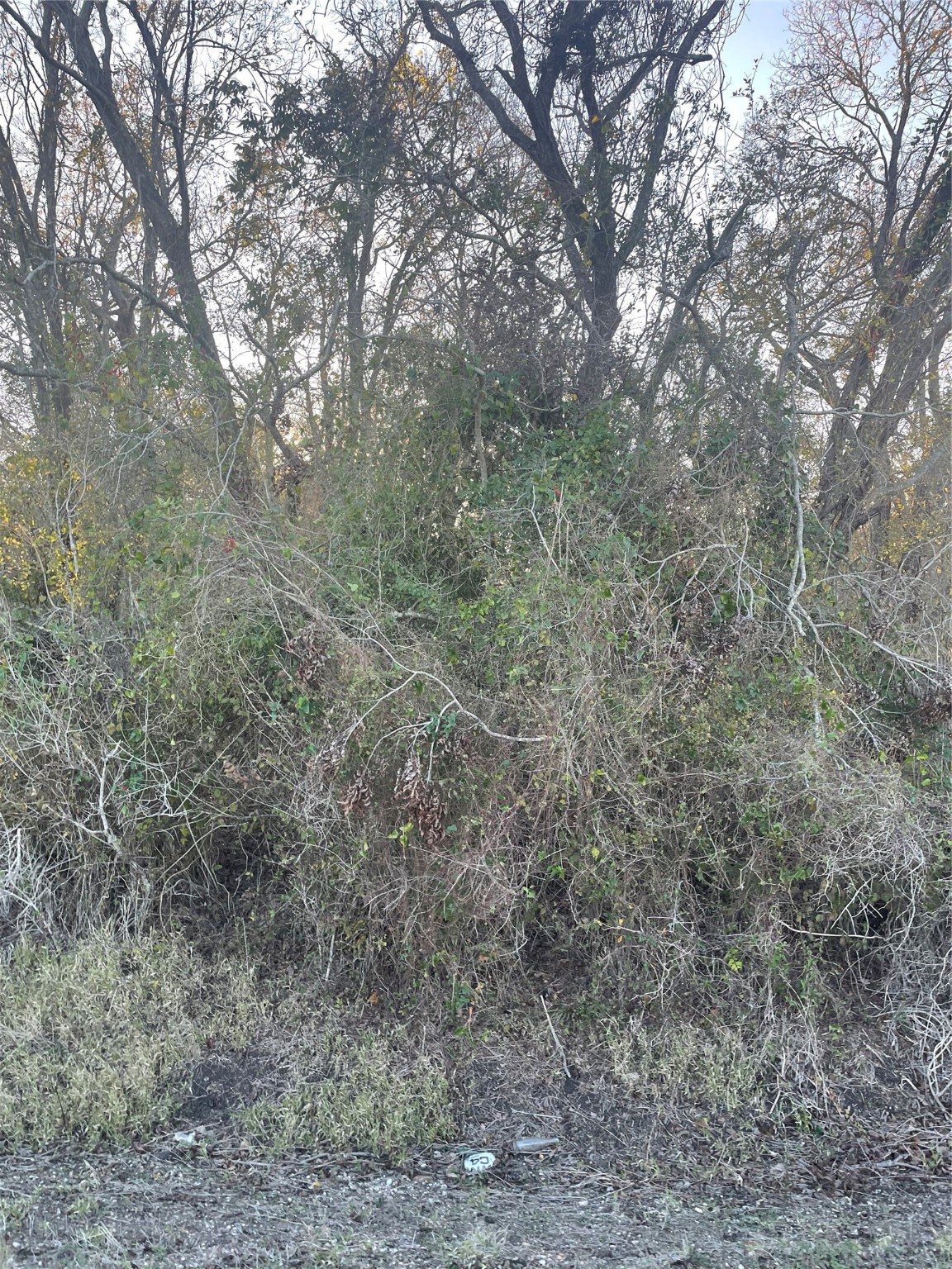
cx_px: 476
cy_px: 634
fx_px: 953
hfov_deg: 53.1
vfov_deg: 67.3
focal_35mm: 26
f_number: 1.6
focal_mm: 4.2
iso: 32
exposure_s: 1/186
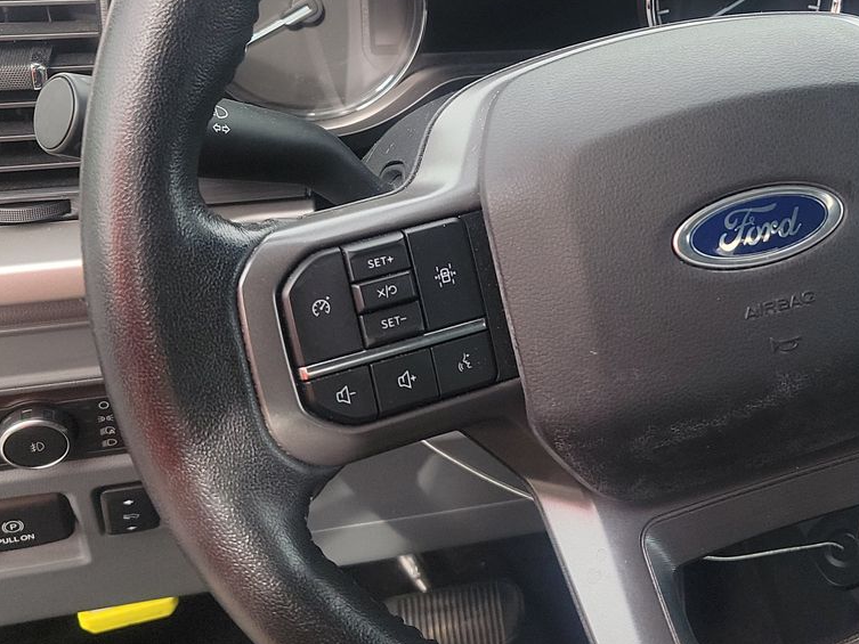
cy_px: 146
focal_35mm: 51
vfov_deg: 28.1
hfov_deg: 36.4
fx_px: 1266
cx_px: 671
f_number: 1.8
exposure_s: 1/119
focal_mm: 6.7
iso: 93
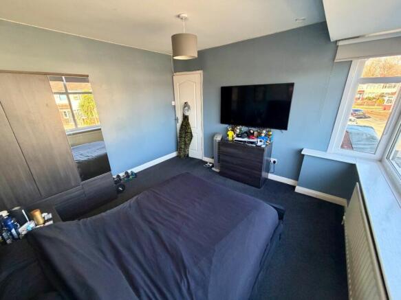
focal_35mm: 14
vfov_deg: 85.7
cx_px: 200
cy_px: 150
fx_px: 162
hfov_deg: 102.1
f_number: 2.2
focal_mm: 2.22
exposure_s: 1/96
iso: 200
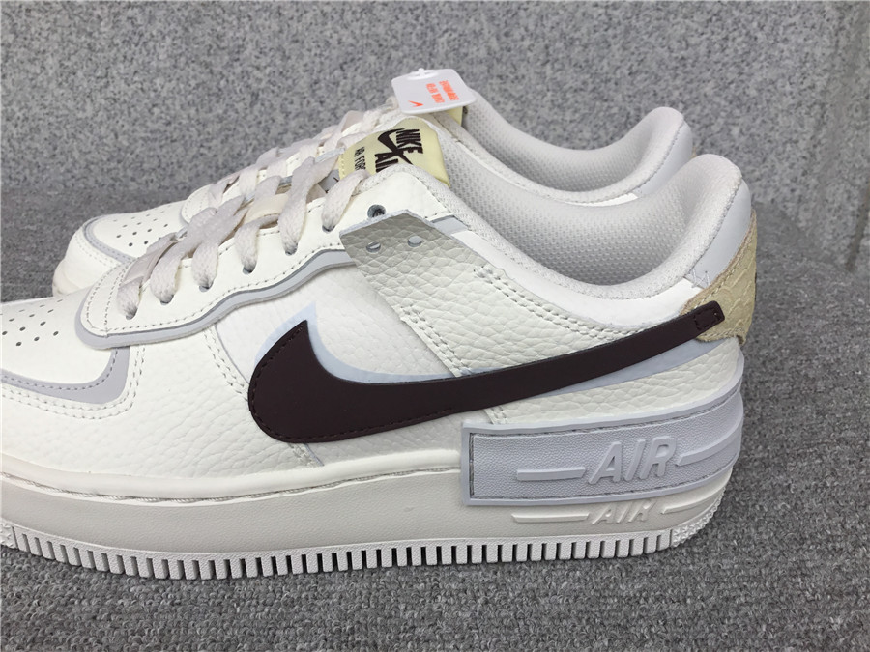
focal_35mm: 31
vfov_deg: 45.4
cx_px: 435
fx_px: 779
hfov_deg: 58.4
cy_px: 326
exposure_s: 1/289
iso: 25
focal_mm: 3.3
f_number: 2.4
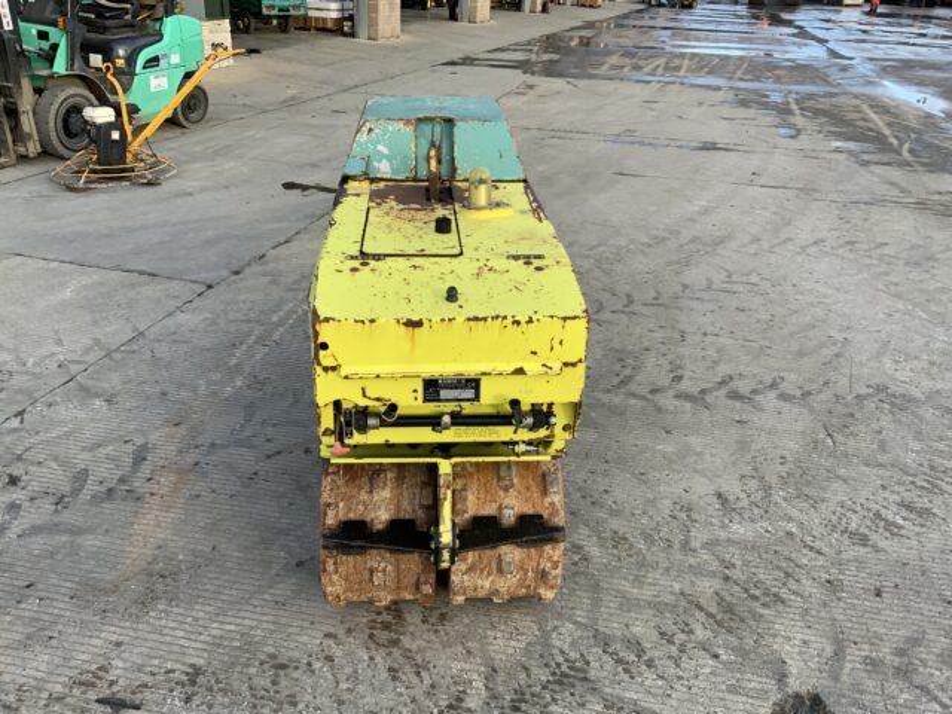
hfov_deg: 61.7
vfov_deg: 48.2
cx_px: 476
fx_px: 798
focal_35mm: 29
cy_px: 357
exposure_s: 1/333
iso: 16
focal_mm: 3
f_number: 1.8
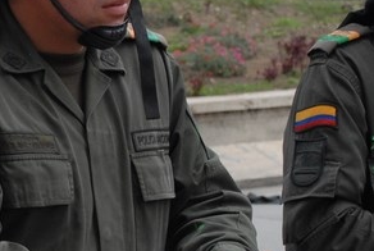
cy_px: 90
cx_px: -78
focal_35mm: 143
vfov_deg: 9.6
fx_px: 1489
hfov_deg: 13.9
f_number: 6.3
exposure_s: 1/400
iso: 360
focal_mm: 32
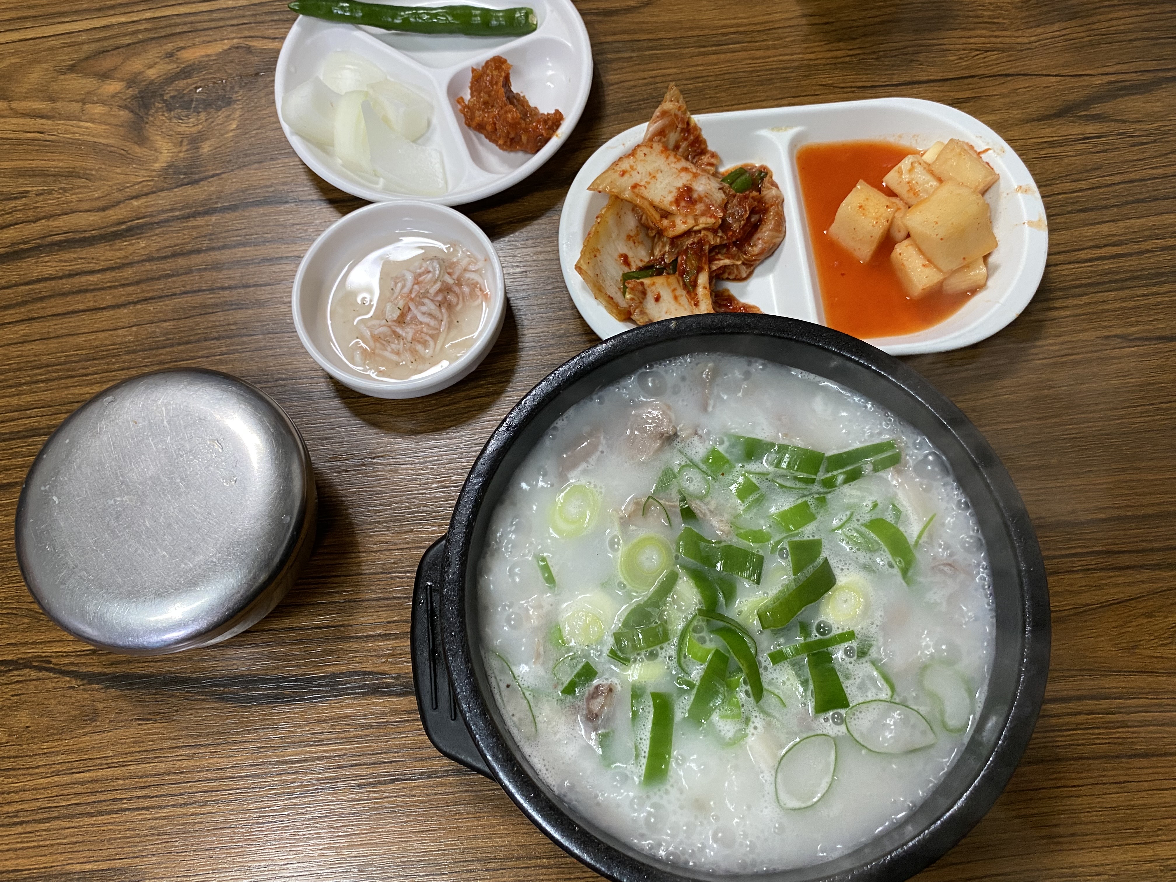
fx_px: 883
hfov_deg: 67.3
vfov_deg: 53.1
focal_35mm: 26
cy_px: 441
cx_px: 588
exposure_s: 1/60
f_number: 1.8
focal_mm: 4.25
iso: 160
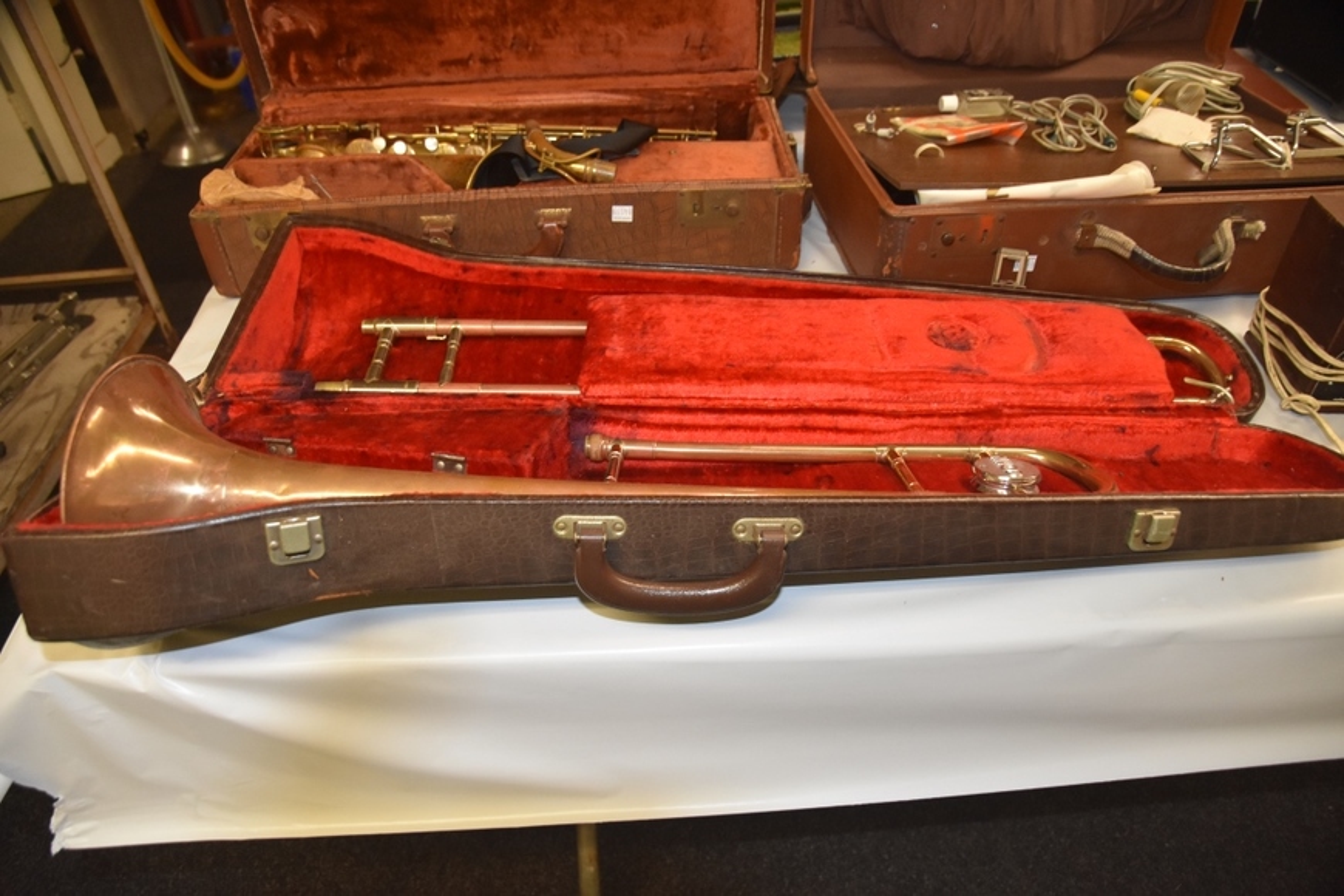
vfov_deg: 53.1
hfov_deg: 73.7
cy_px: 448
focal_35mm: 24
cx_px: 672
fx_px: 896
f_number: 3.5
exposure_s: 1/60
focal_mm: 16
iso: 2000
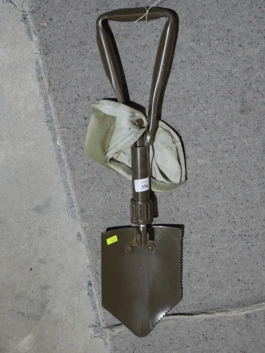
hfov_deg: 20.5
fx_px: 734
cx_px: 132
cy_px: 176
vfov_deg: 27.0
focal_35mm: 72
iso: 800
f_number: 5.5
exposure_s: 1/80
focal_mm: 36
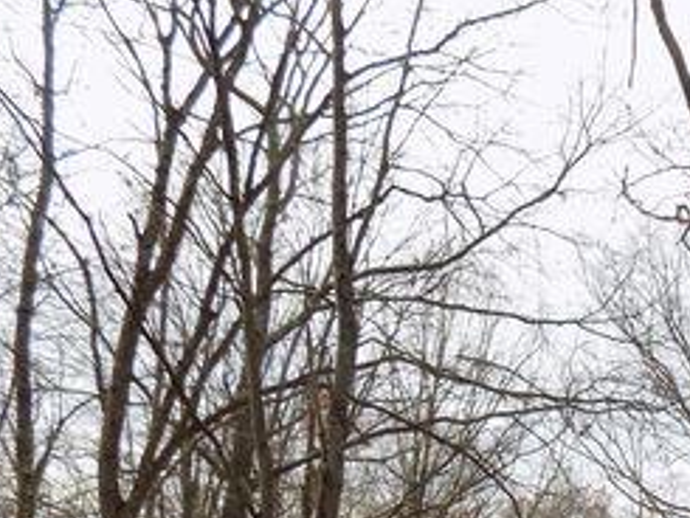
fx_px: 1197
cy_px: 600
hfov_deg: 28.4
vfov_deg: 22.7
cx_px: 811
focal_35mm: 60
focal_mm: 4
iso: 80
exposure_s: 1/250
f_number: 3.1
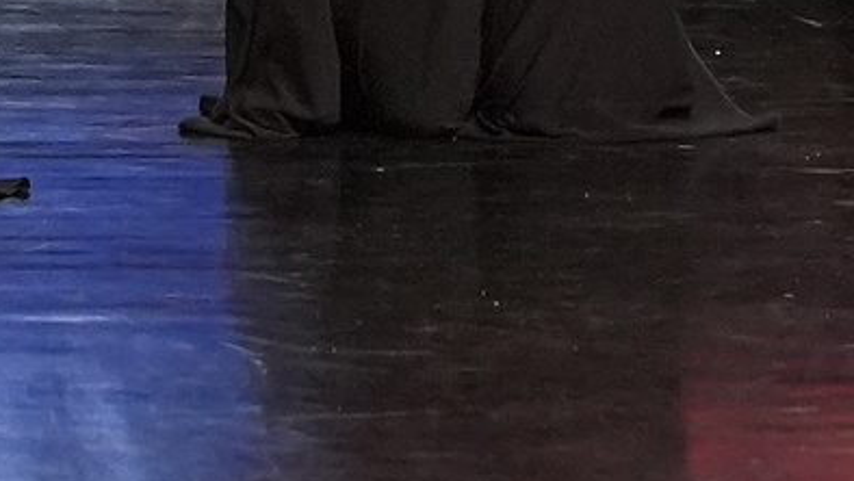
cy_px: -1195
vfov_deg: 1.1
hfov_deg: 1.9
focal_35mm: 1122
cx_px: -704
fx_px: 25418
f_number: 4
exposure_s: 1/400
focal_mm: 110
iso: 2500
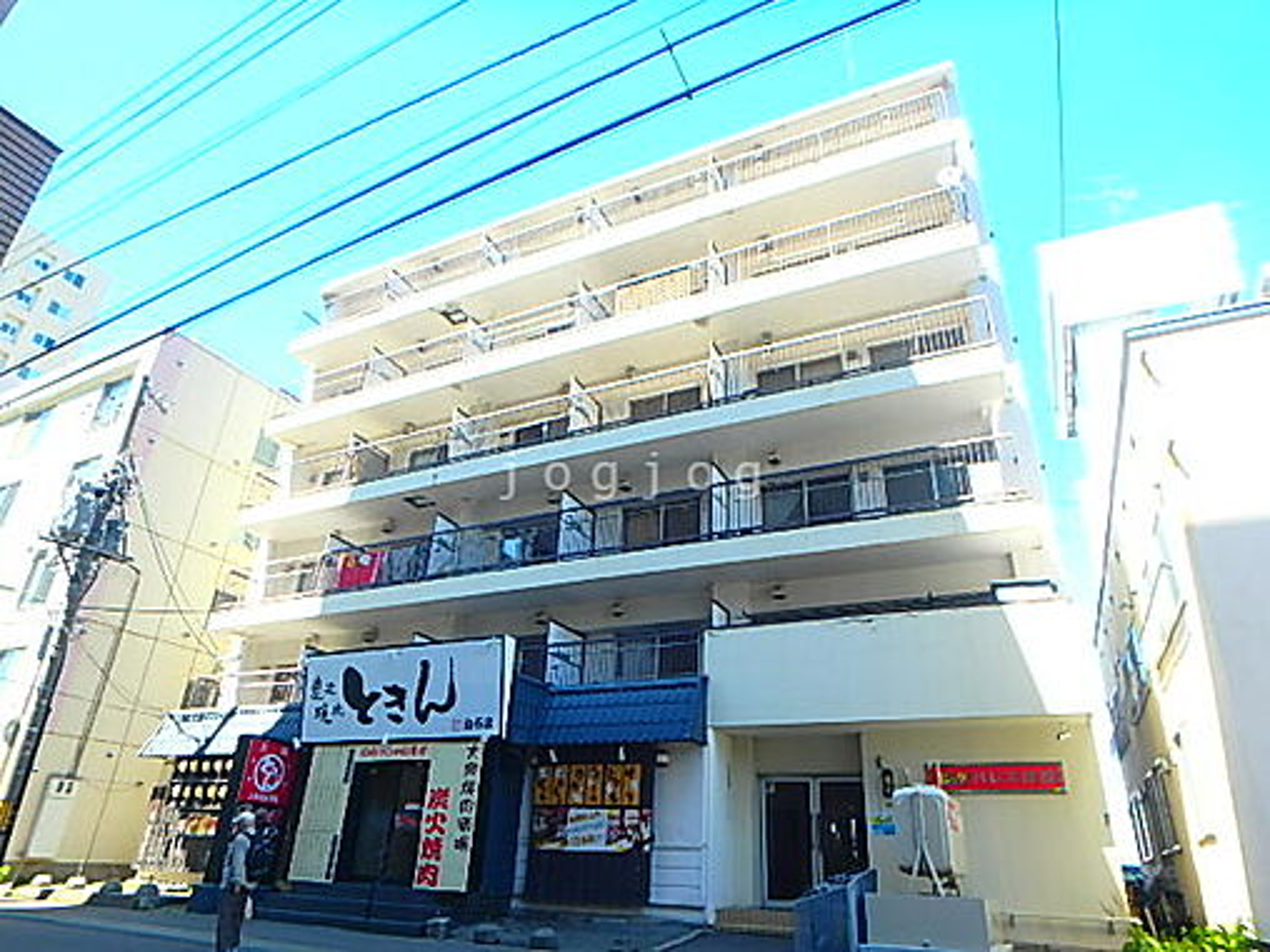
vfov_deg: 63.4
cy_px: 476
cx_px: 635
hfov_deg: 79.0
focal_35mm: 21
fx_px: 770
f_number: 3.5
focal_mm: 3.7
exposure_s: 1/200
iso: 125
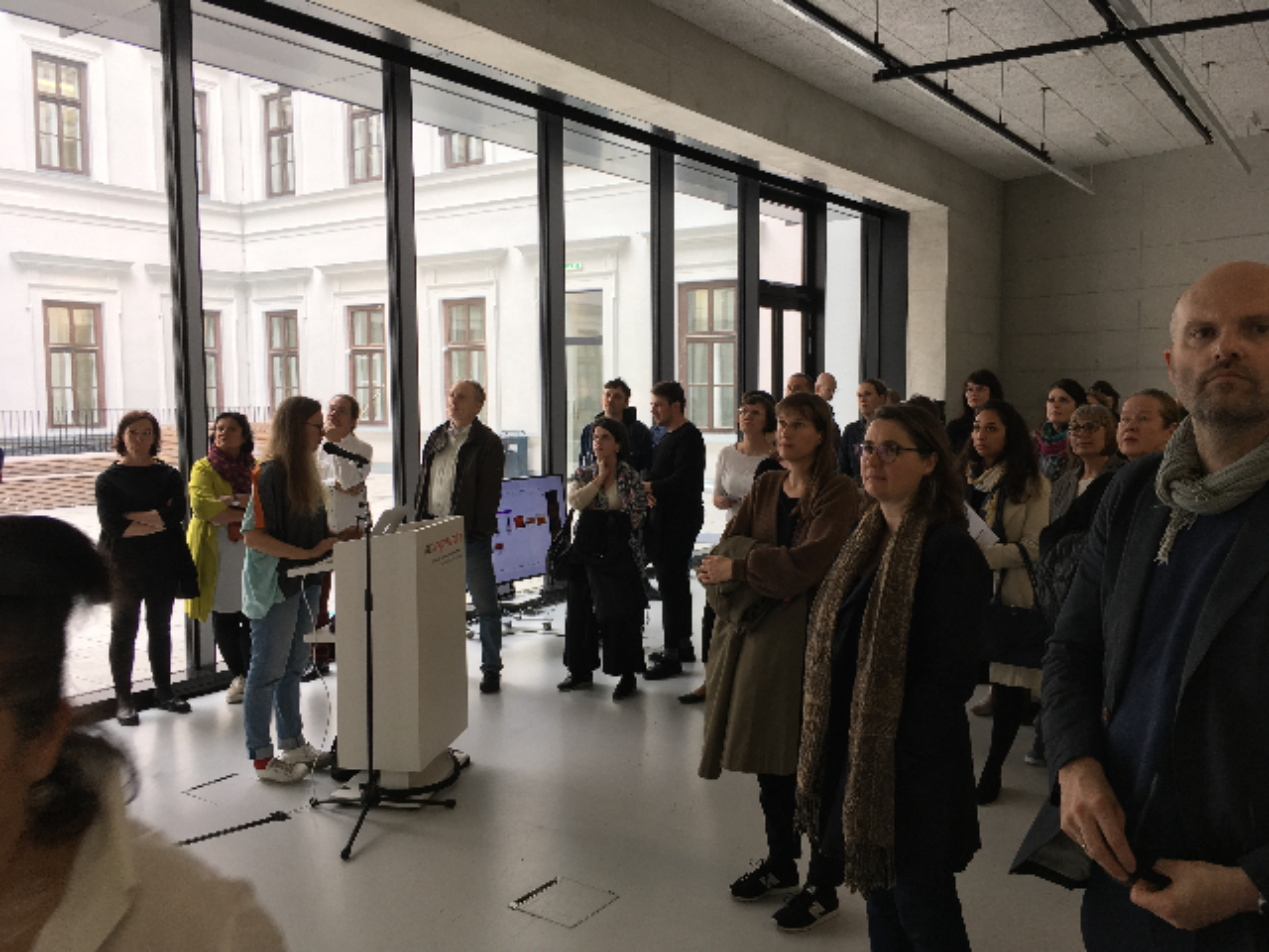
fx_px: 1063
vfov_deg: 48.2
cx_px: 634
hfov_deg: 61.7
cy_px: 476
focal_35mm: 29
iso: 32
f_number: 2.2
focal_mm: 4.15
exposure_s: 1/50
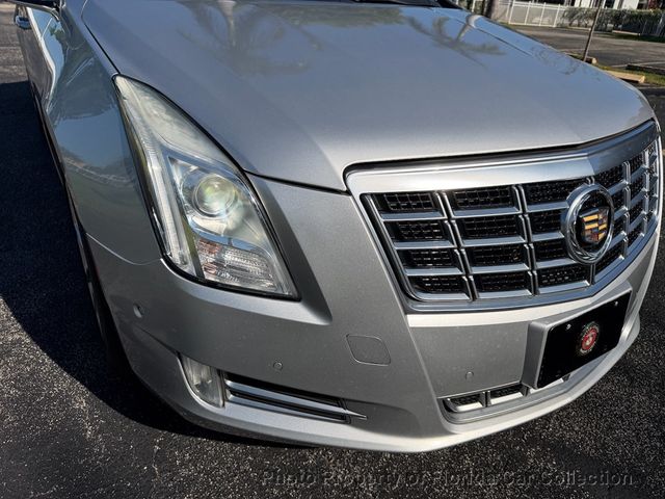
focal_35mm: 24
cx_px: 332
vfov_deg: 56.8
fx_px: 461
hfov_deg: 71.6
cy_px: 250
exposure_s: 1/9091
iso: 100
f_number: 1.78
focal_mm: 6.76
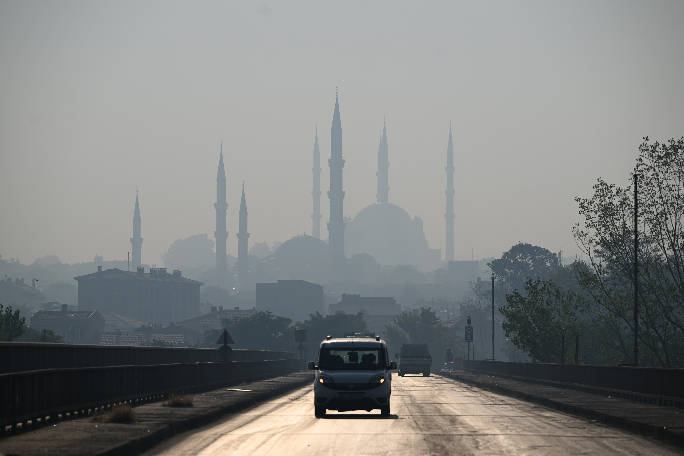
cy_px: 228
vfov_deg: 8.6
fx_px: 3040
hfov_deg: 12.8
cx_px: 342
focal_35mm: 160
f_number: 4.5
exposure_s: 1/3200
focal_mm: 160
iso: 72
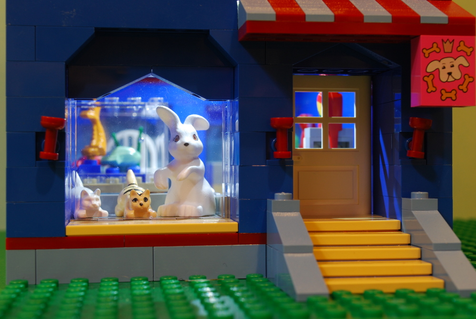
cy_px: 160
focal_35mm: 60
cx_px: 238
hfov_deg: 33.4
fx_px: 794
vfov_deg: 22.7
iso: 200
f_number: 10
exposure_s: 3
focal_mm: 40
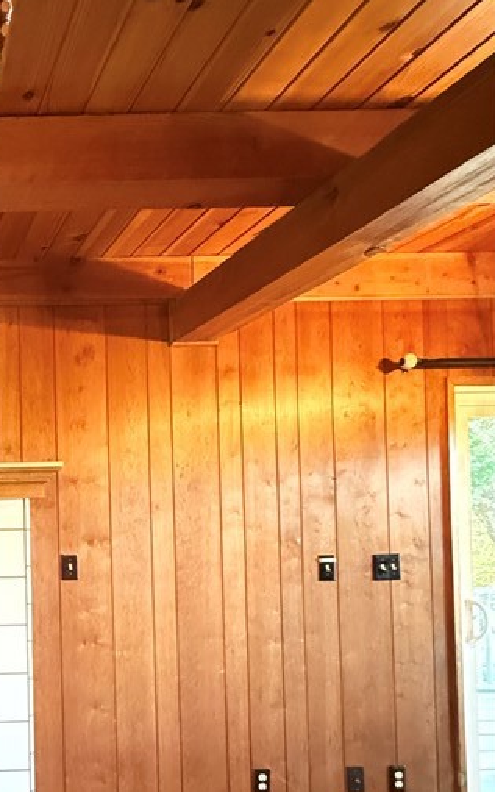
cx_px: -98
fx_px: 647
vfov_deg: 61.7
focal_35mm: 30
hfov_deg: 33.9
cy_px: 512
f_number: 2.2
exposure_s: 1/30
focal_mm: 2.22
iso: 2500
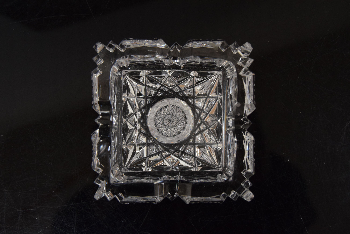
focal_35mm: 45
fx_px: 438
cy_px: 117
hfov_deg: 43.6
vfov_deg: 29.9
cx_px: 175
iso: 1600
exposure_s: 1/125
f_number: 5.6
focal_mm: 30
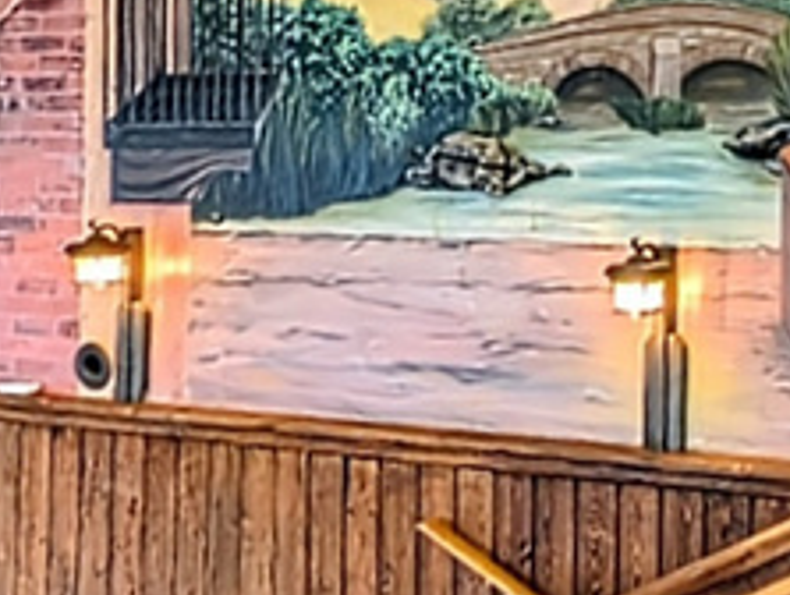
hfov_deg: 31.0
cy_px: 149
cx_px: 871
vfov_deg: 26.3
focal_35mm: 55
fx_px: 1257
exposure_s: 1/40
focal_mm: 2.23
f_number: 1.95
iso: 116
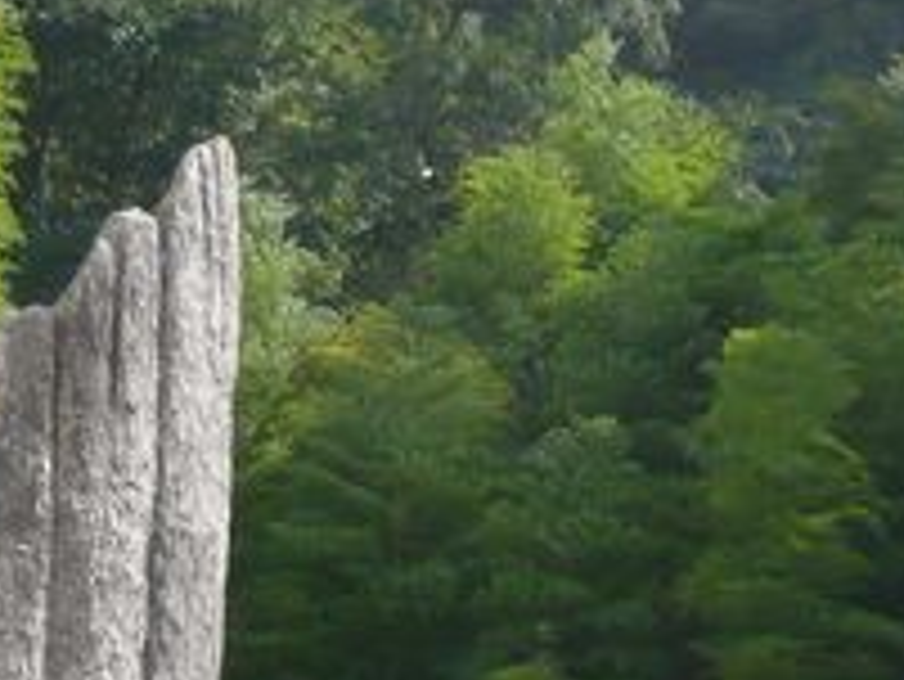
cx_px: 715
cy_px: 1164
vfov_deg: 9.5
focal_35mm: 150
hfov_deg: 13.1
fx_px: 3920
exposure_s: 1/800
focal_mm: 7
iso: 200
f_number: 3.4
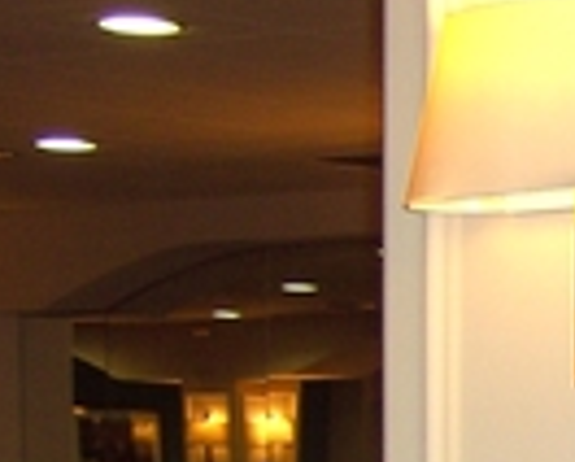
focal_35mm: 164
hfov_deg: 10.5
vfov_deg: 9.0
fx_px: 2795
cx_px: 1246
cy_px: 880
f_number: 2.8
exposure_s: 1/47
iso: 100
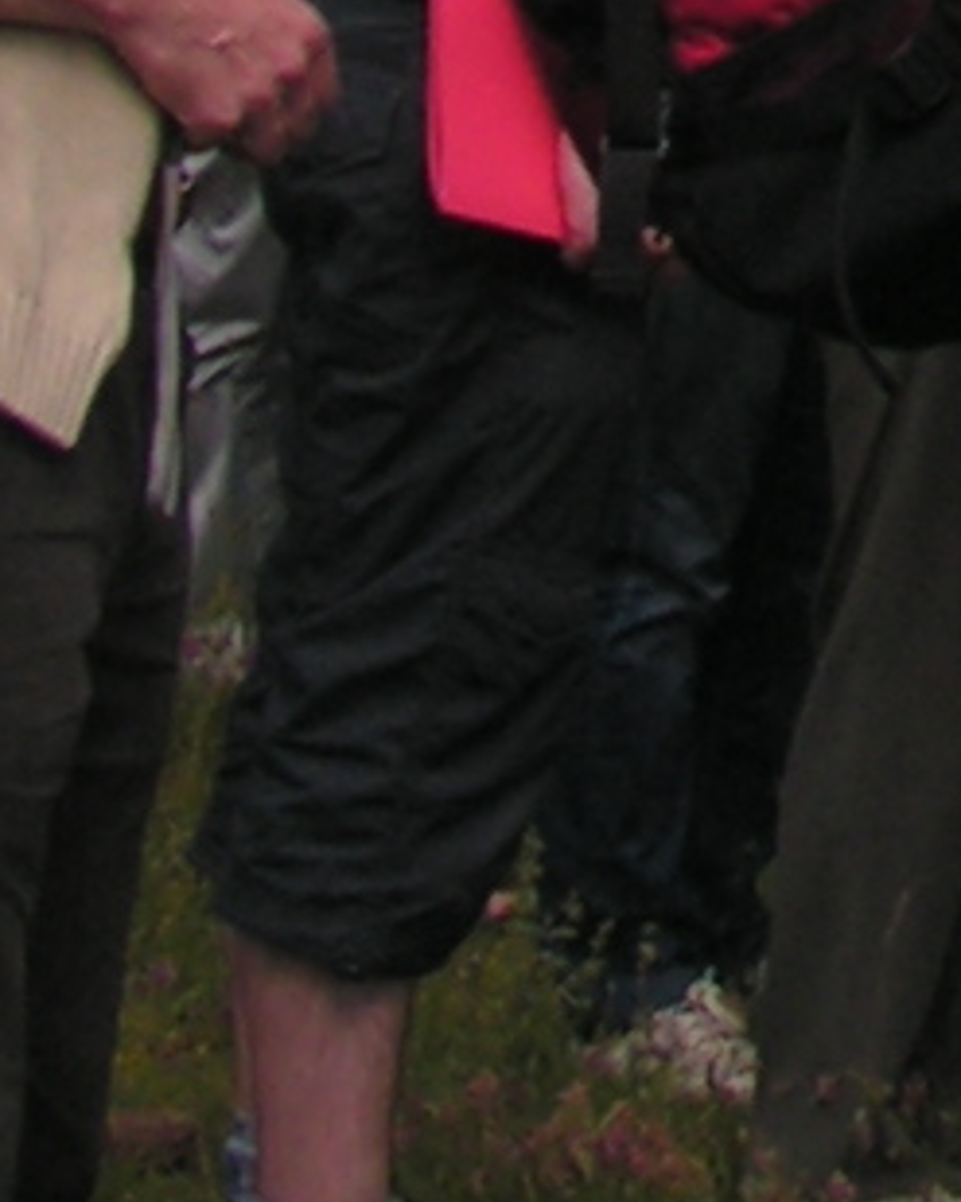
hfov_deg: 6.4
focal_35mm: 233
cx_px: 2229
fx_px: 8288
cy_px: -937
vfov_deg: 8.0
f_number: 3.2
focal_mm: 6
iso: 64
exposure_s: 1/640
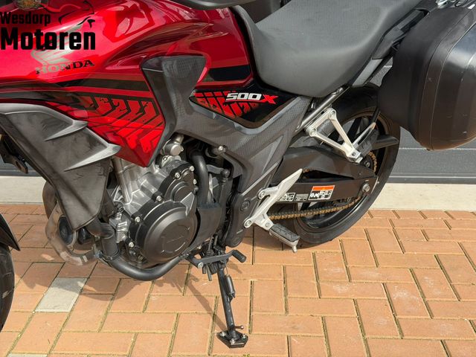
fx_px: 660
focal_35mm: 48
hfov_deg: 39.7
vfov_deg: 30.3
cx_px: 238
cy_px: 178
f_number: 1.78
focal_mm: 6.76
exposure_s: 1/1715
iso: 80
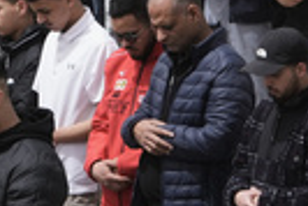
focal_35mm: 538
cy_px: -259
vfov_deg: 2.5
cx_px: -102
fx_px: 4608
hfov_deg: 3.8
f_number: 7.1
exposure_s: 1/1000
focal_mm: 70
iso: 320
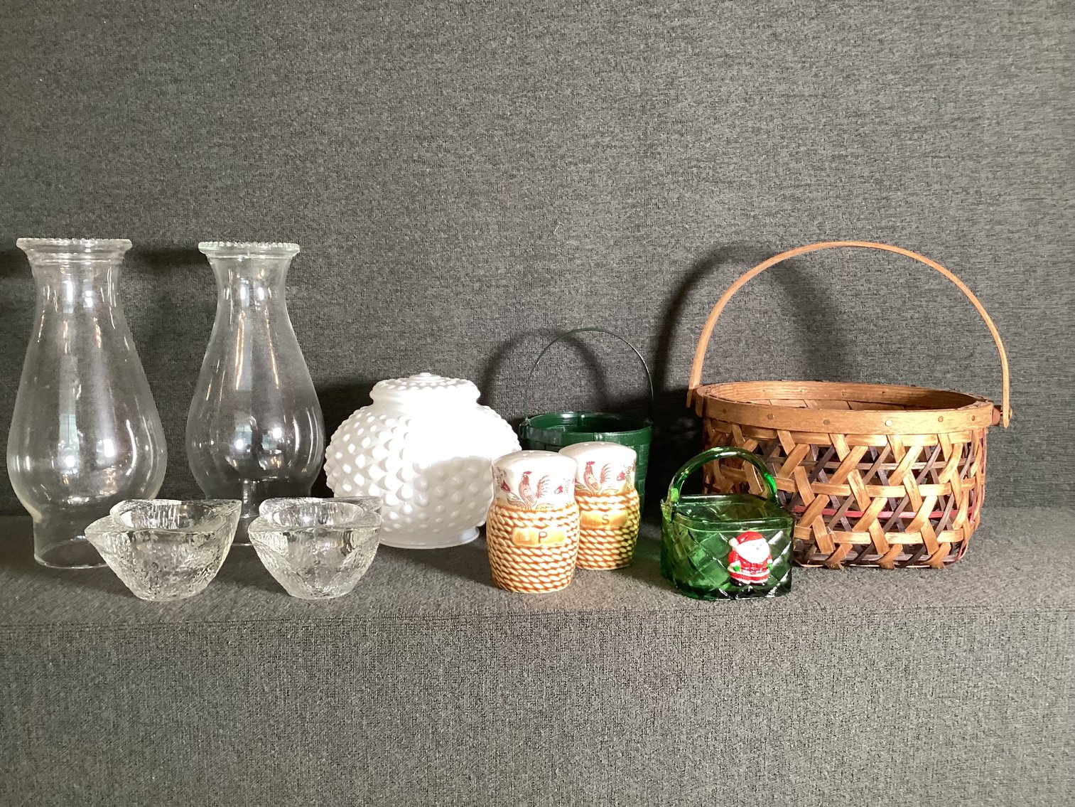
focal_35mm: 31
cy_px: 404
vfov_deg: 45.4
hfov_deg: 58.3
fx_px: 963
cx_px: 538
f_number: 2.4
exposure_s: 1/60
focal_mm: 3.3
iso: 200
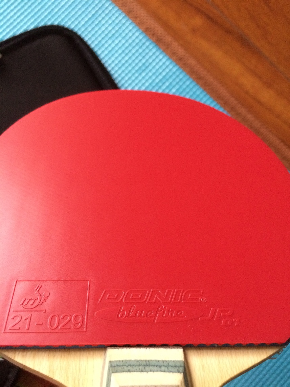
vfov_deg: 61.7
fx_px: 324
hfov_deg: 48.2
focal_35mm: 29
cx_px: 145
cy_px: 194
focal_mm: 4.15
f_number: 2.2
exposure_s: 1/30
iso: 320
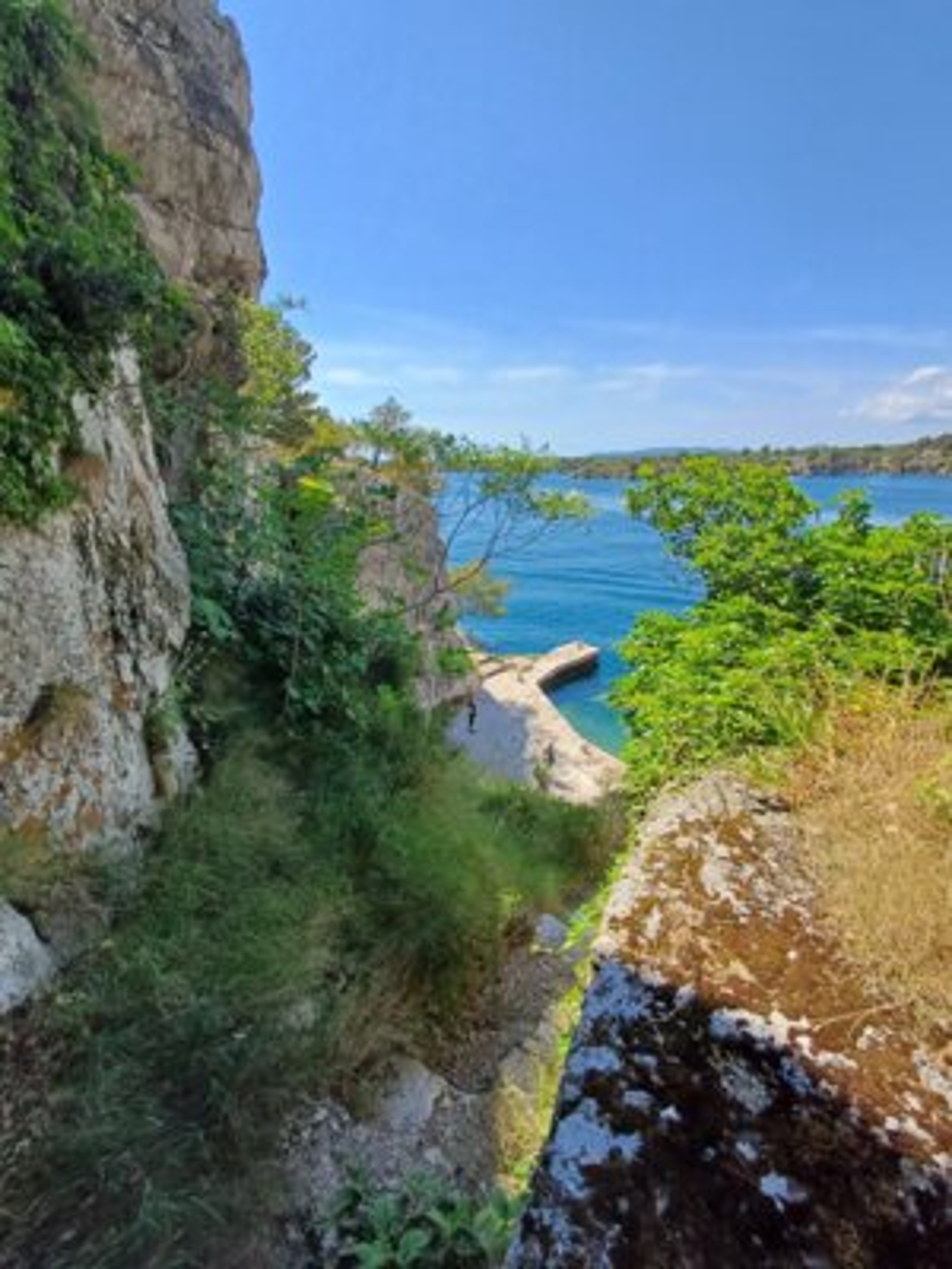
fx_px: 587
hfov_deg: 78.1
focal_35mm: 16
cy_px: 634
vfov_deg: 94.5
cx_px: 476
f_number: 2.2
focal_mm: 1.64
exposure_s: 1/1056
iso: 40
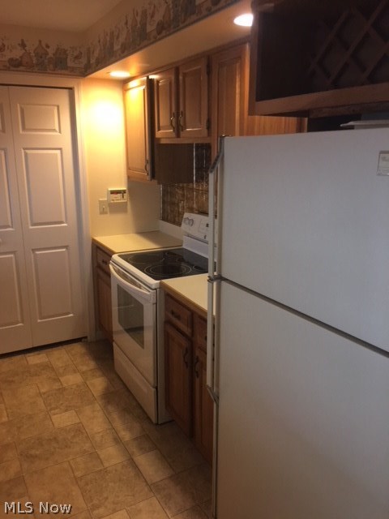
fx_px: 435
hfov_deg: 48.2
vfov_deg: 61.7
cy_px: 260
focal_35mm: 29
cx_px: 194
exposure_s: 1/20
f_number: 2.2
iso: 200
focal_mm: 4.15
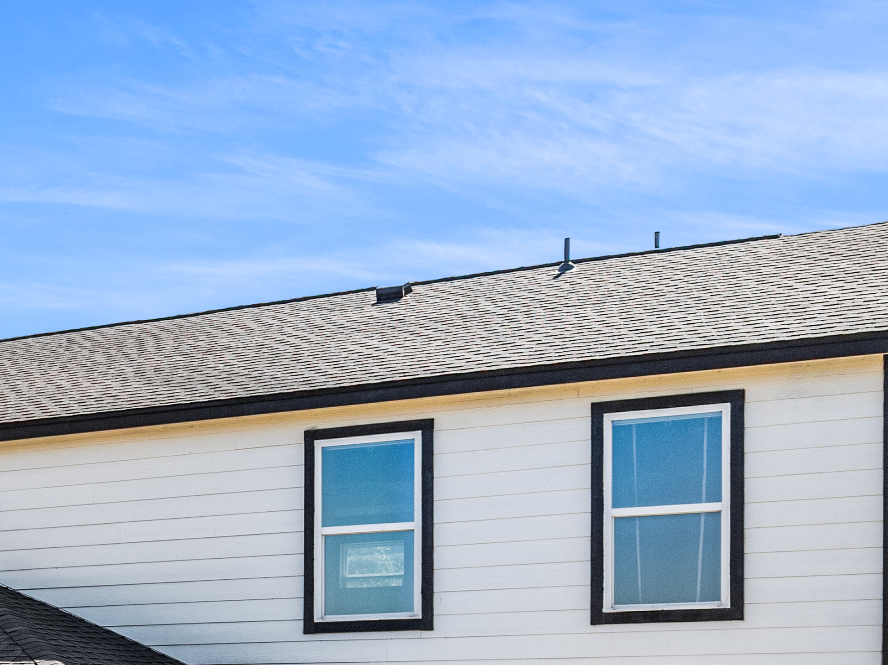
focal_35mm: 65
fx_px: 1667
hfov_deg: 27.7
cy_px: 753
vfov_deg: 21.3
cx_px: -48
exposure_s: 1/1250
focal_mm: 12.29
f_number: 2.8
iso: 240
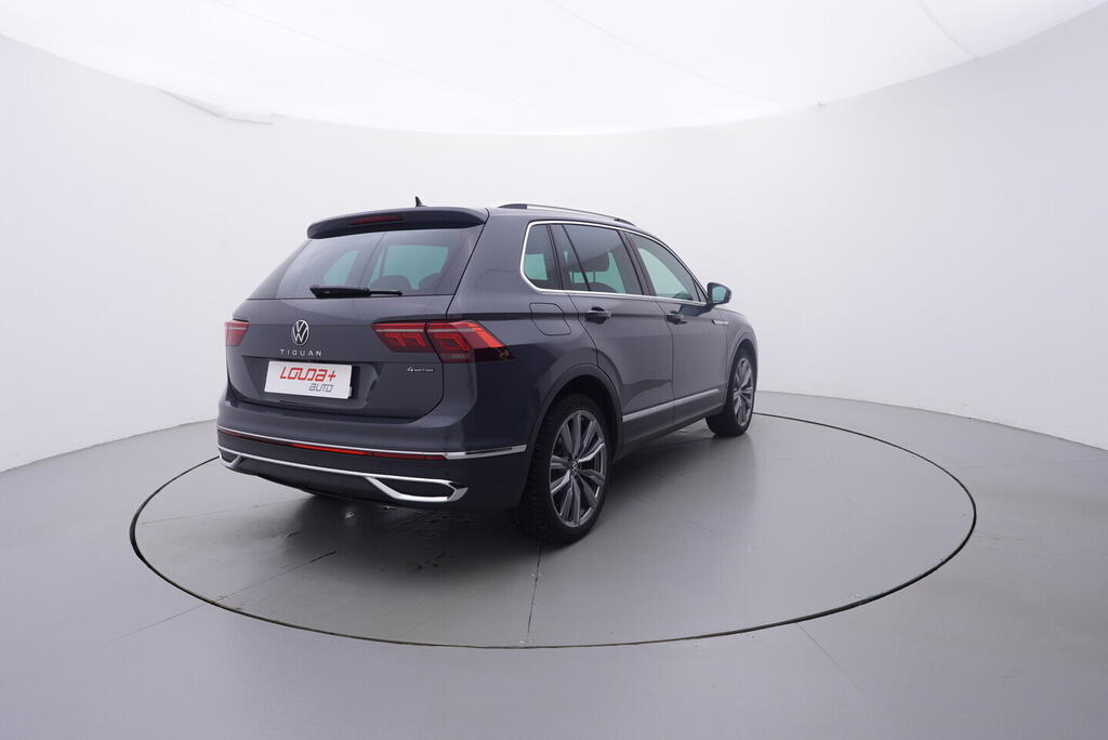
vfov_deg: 56.2
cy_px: 370
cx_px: 554
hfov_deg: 77.3
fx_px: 693
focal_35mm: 22
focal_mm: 15
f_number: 5
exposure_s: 1/80
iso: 200
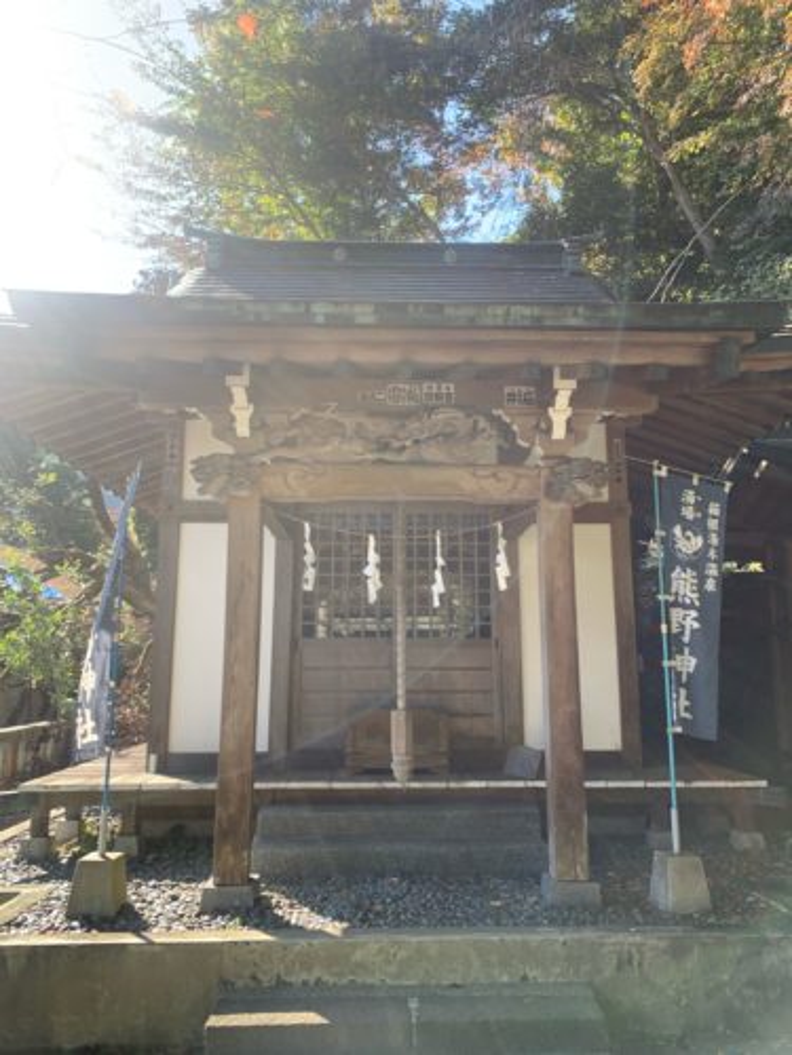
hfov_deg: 53.1
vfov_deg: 67.3
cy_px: 528
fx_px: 793
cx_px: 396
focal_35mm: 26
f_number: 1.8
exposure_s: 1/311
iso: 25
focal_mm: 4.25
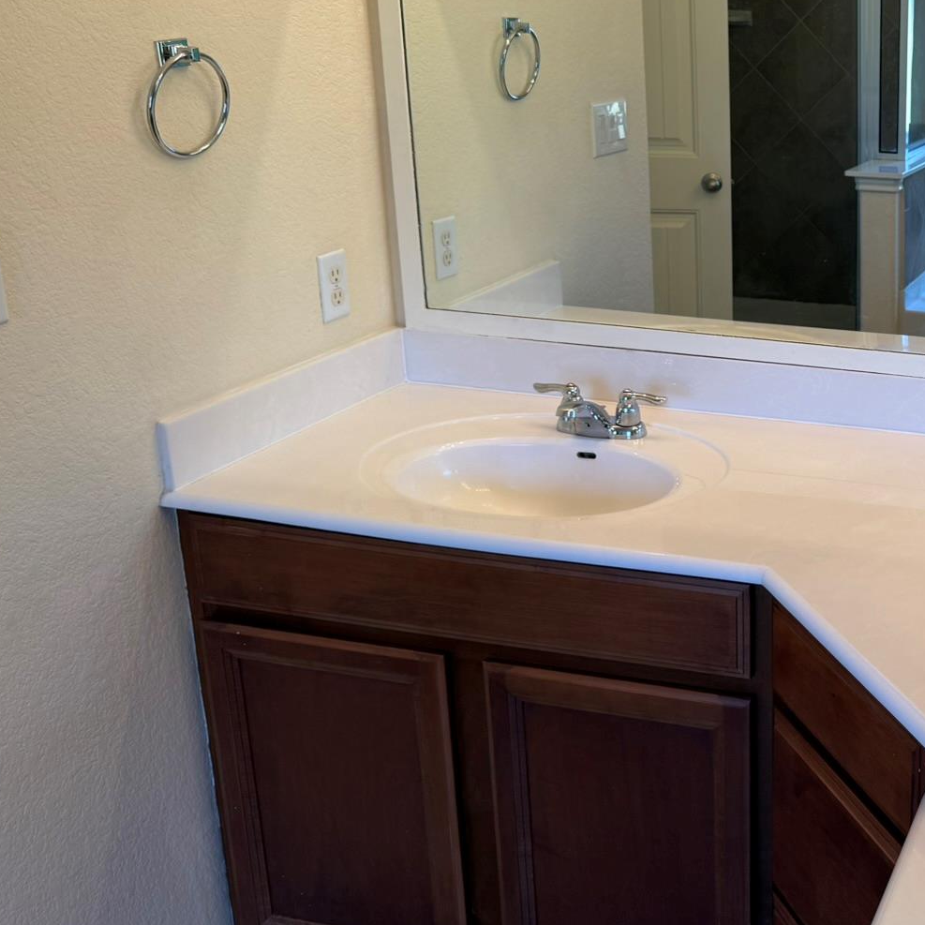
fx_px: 1330
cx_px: 931
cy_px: 379
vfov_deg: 38.2
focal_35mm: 44
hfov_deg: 34.7
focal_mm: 6.76
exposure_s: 1/127
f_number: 1.78
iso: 50
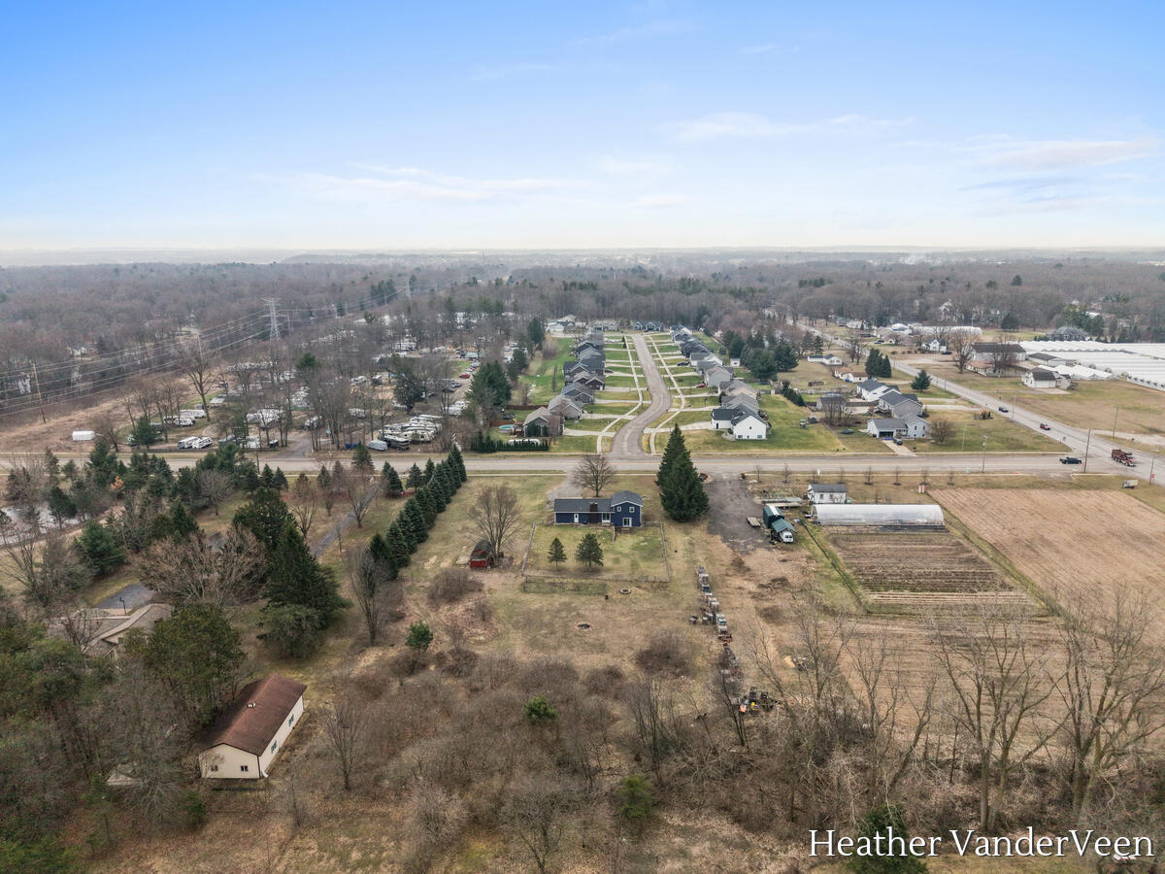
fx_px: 808
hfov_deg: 71.6
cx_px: 582
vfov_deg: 56.8
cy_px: 437
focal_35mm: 24
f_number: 1.8
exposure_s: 1/800
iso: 170
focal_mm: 8.67
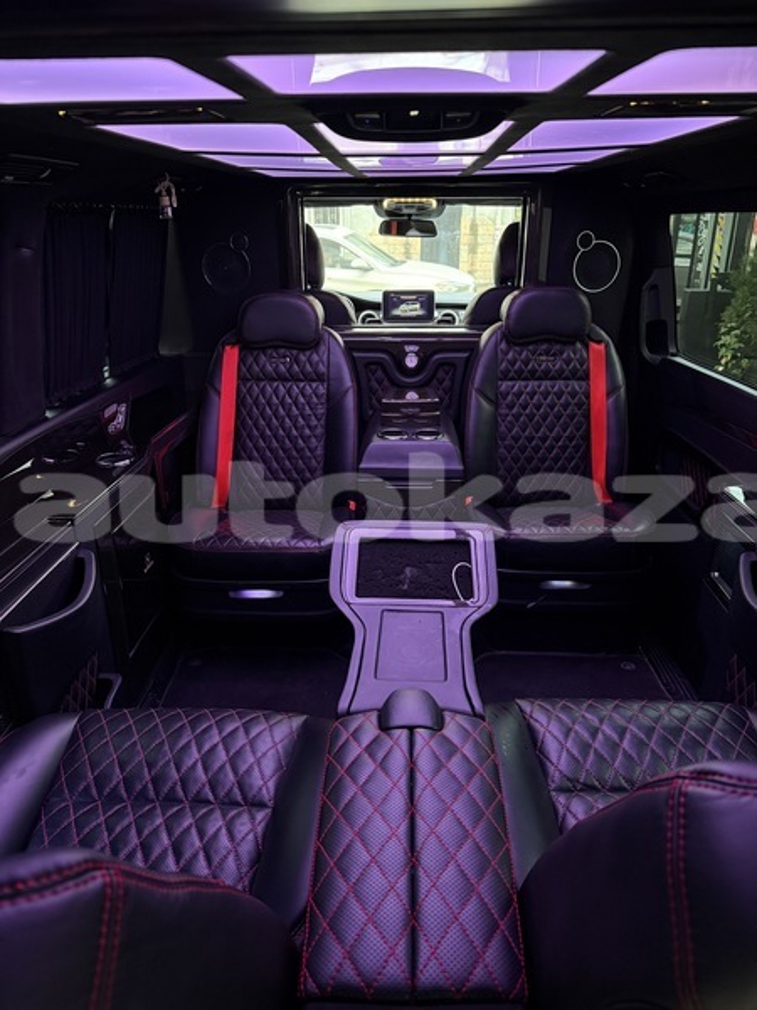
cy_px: 505
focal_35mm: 24
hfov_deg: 56.8
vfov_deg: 71.6
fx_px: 700
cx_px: 378
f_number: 1.78
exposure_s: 1/60
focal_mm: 6.76
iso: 640
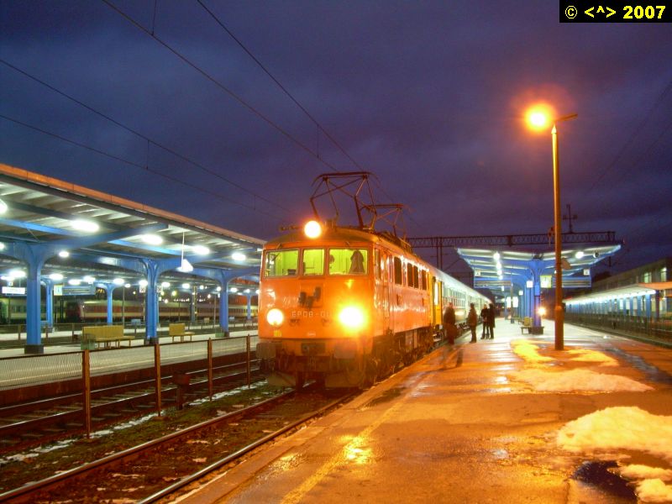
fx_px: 738
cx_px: 336
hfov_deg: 49.0
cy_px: 252
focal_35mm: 38
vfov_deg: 37.7
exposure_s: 1/1.2
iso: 200
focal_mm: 6.3
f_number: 2.8
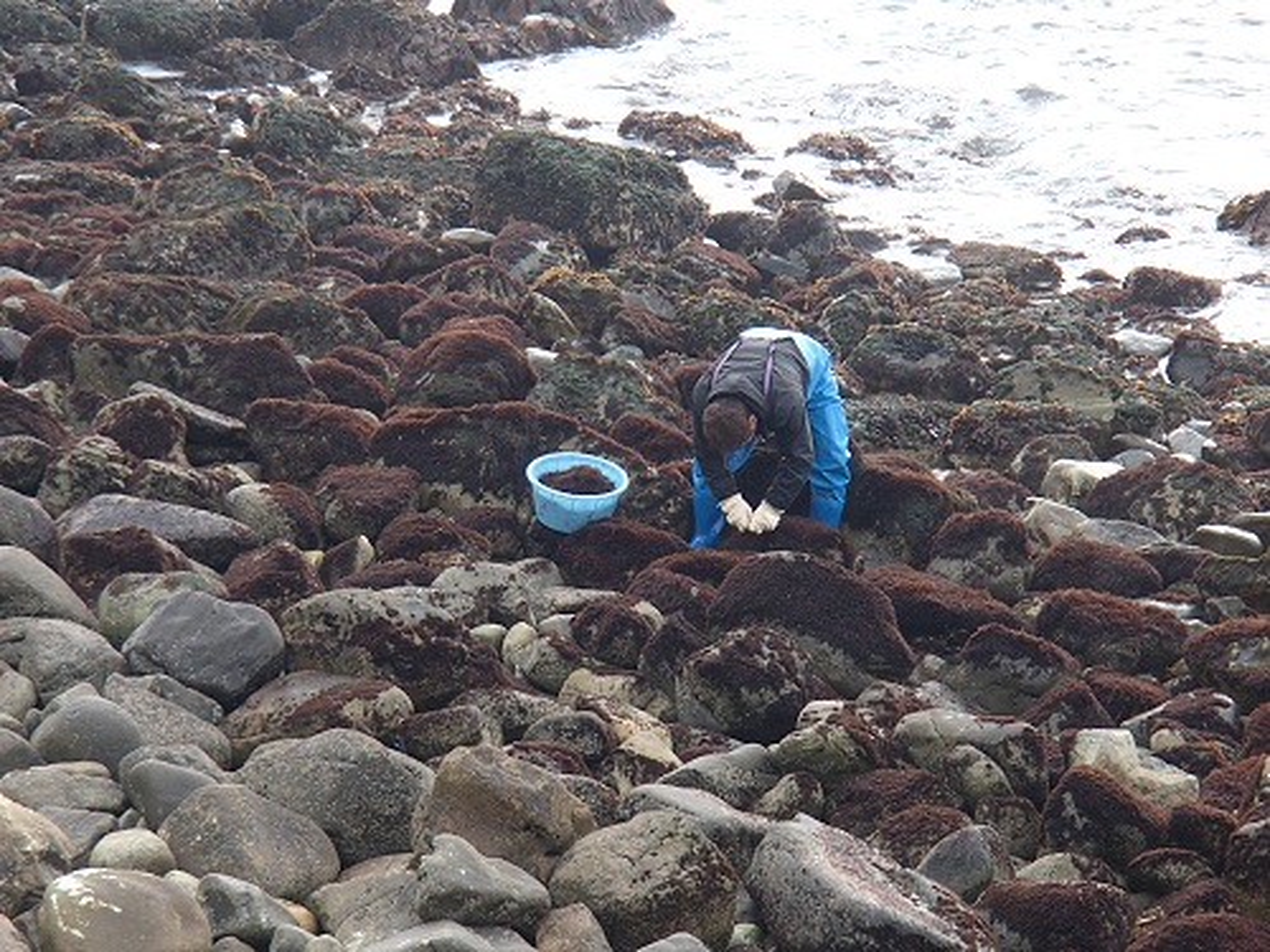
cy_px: 476
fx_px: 5136
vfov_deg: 10.6
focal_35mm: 140
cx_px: 635
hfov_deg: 14.1
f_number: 5.9
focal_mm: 25
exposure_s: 1/160
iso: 200
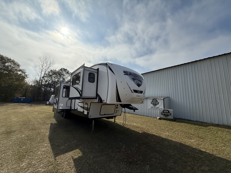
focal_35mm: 14
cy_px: 86
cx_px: 116
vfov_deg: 85.7
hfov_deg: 102.1
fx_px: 93
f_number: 2.2
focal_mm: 2.22
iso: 64
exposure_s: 1/6173
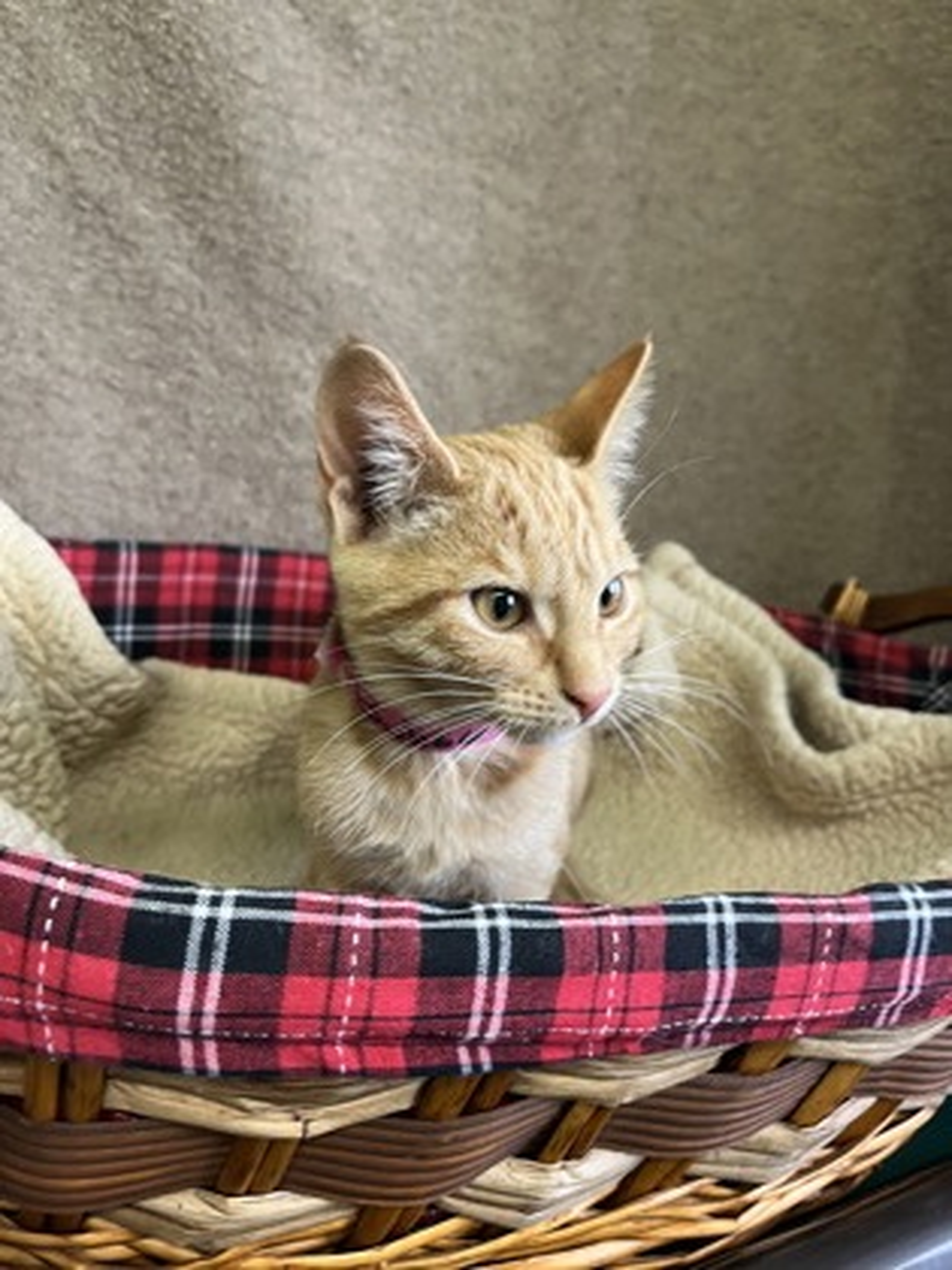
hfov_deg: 53.1
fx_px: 953
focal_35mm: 26
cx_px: 476
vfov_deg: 67.3
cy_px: 635
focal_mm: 5.1
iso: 100
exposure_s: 1/60
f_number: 1.6
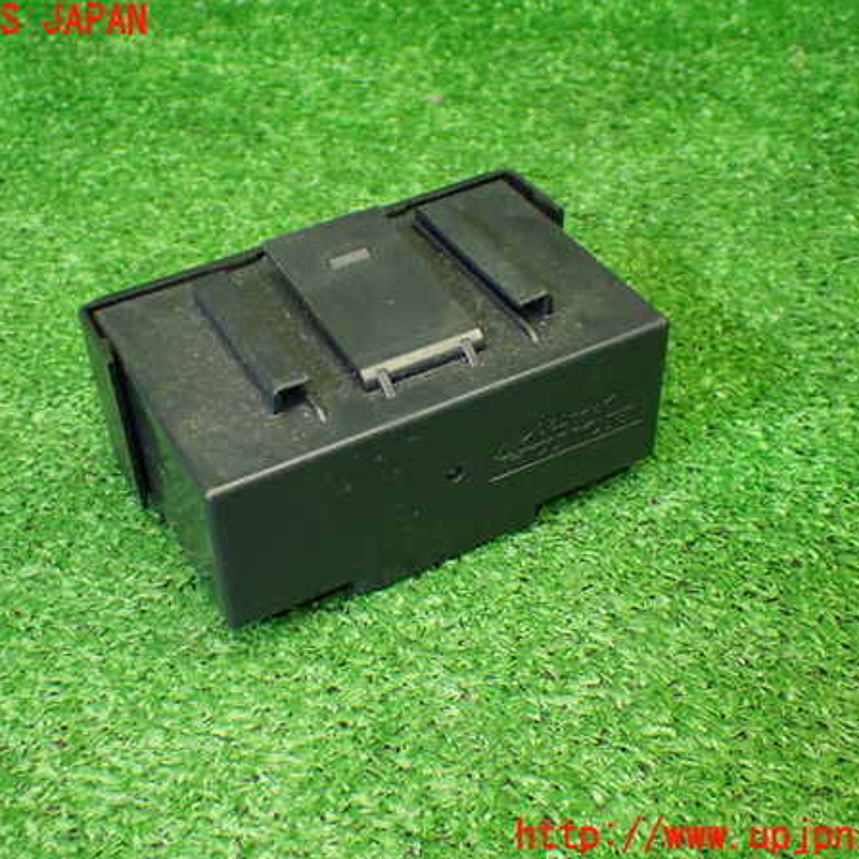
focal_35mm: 45
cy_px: 430
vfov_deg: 37.6
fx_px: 1263
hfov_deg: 37.5
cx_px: 374
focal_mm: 6.83
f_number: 2.7
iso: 800
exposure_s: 1/100
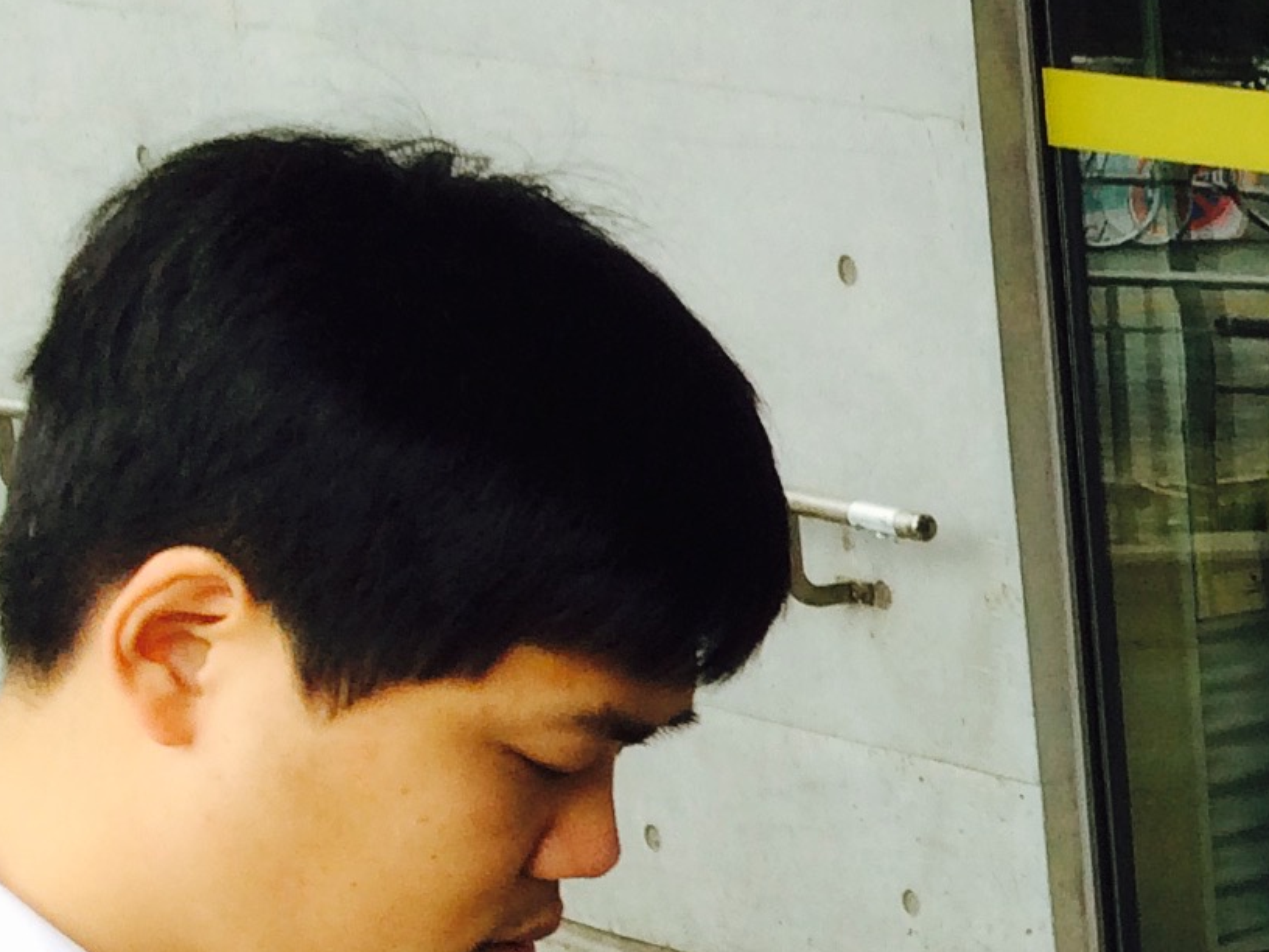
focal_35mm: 116
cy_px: 1263
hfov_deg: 14.3
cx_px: 2510
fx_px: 4252
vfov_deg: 12.4
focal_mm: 4.15
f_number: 2.2
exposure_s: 1/120
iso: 40
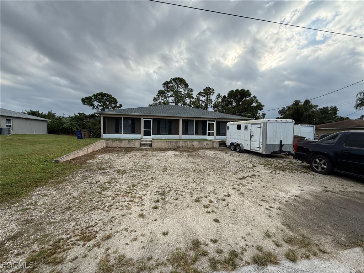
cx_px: 182
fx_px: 147
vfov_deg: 85.7
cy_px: 136
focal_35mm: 14
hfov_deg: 102.1
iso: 64
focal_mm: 2.22
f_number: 2.2
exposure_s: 1/1167
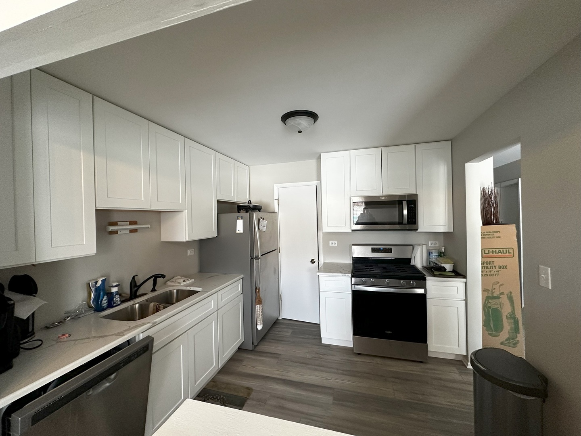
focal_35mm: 14
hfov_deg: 102.1
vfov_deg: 85.7
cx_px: 290
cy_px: 218
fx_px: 235
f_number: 2.2
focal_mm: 2.22
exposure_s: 1/120
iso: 320
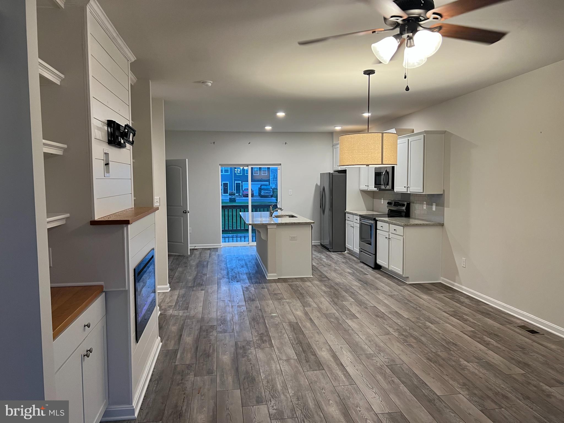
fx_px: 424
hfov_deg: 67.3
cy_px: 212
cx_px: 282
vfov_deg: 53.1
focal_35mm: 26
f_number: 1.5
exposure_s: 1/60
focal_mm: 5.7
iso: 125
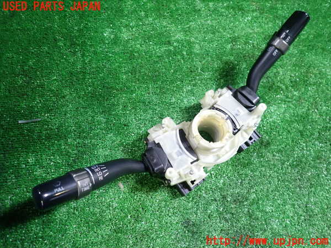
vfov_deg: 54.9
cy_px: 124
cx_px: 166
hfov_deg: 69.4
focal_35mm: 25
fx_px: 239
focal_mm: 4.5
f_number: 2
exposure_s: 1/30
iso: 400
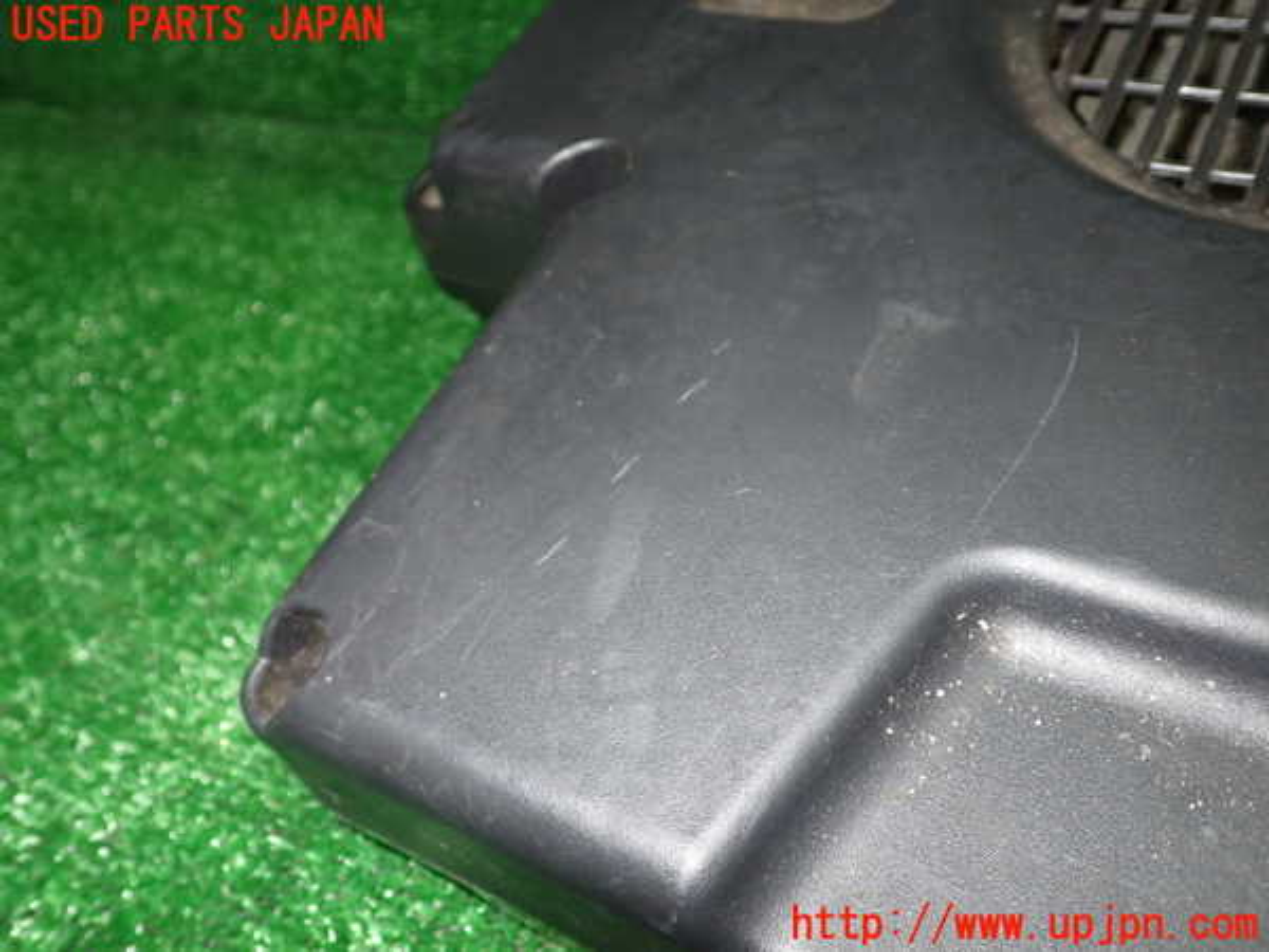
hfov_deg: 60.0
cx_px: 634
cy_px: 476
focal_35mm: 30
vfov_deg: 46.8
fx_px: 1100
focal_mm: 5.4
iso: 400
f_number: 6.3
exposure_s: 1/30
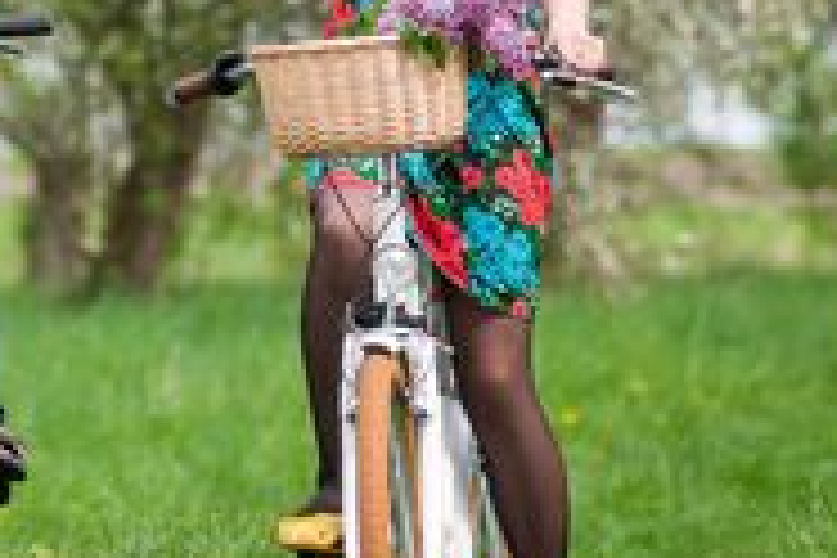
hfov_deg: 5.3
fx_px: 8974
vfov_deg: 3.6
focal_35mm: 386
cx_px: -180
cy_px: -148
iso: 100
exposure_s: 1/1600
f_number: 2.8
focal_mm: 112
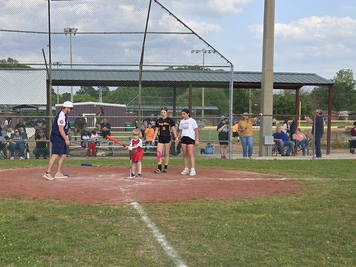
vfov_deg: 58.9
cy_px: 134
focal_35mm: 23
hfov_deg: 73.9
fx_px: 237
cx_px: 178
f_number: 1.8
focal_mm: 5.4
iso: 25
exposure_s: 1/1129
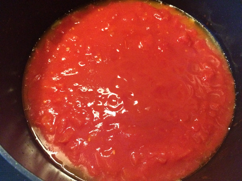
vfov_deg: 48.2
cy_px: 90
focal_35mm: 29
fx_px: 203
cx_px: 121
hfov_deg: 61.7
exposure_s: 1/17
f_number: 2.2
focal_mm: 4.15
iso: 640
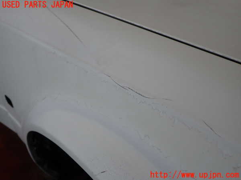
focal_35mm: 30
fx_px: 209
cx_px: 120
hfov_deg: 60.0
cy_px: 90
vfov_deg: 46.8
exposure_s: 1/200
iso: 100
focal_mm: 5.4
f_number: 2.3
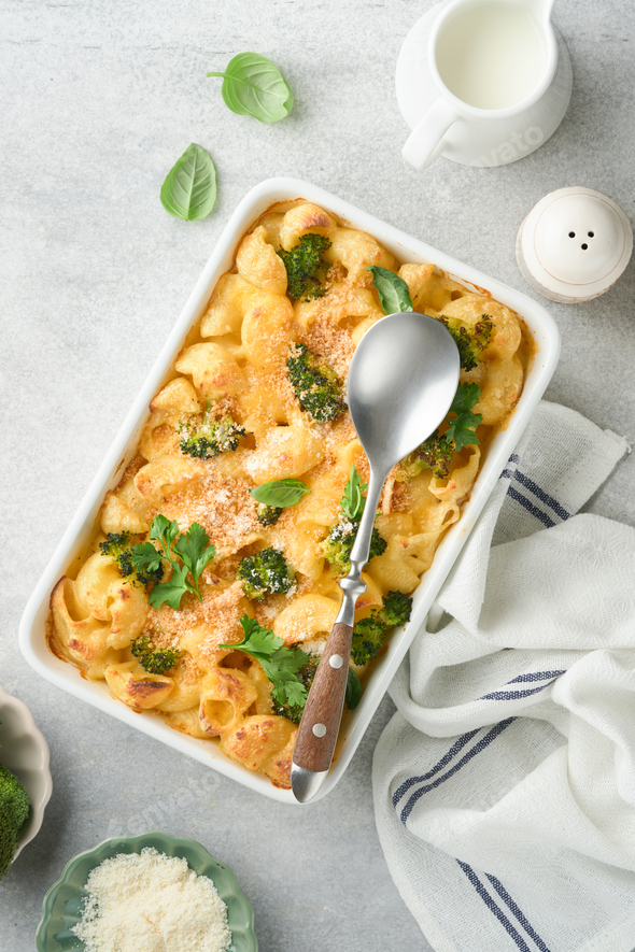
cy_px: 476
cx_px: 318
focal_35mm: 90
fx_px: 2381
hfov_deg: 15.2
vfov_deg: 22.6
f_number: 9
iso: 160
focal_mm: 60
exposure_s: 1/160
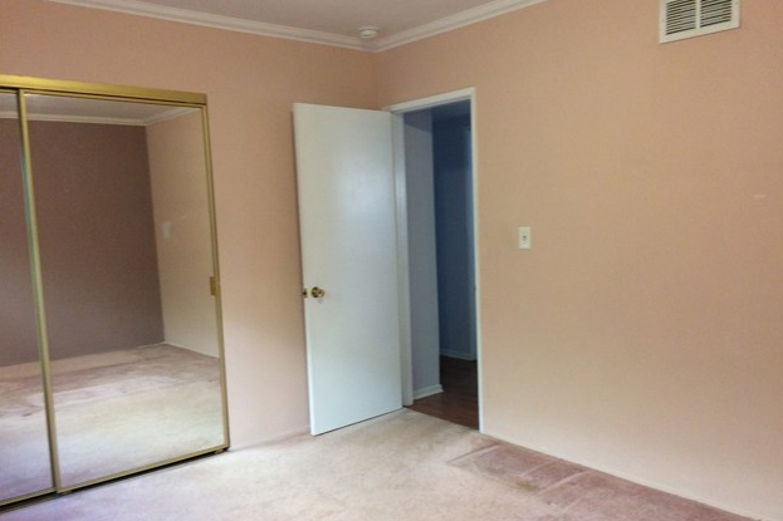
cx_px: 397
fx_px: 674
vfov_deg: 42.3
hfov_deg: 60.3
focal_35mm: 31
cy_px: 284
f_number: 2.2
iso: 160
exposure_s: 1/30
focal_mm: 4.15
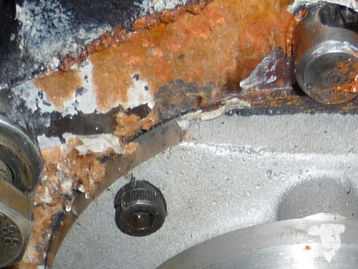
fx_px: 1407
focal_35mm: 136
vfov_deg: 9.9
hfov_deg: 14.4
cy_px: 589
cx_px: 282
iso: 100
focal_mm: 5.2
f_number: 4
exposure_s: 1/30
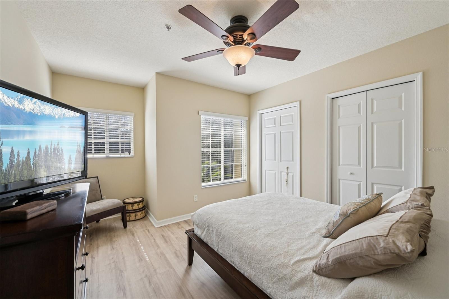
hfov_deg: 104.3
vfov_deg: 81.2
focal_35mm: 14
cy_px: 150
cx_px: 224
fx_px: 175
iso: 400
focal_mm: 14
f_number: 8
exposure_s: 1/320
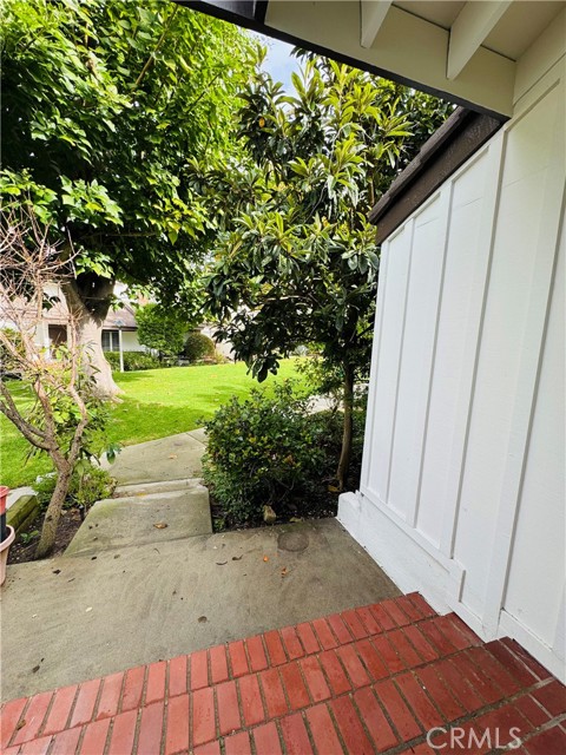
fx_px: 305
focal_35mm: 14
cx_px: 283
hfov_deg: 85.7
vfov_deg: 102.1
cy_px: 378
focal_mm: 2.22
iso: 40
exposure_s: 1/368
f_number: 2.2
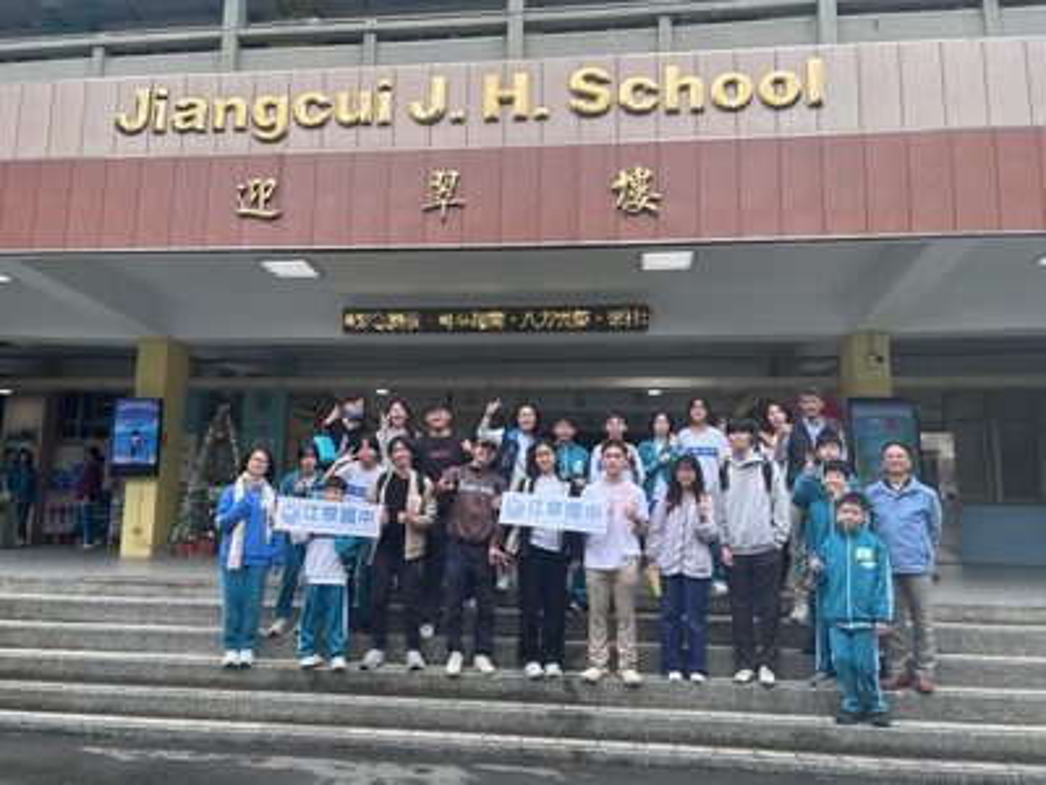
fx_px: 786
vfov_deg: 53.1
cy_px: 392
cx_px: 523
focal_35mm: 26
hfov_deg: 67.3
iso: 50
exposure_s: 1/302
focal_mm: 5.7
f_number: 1.5
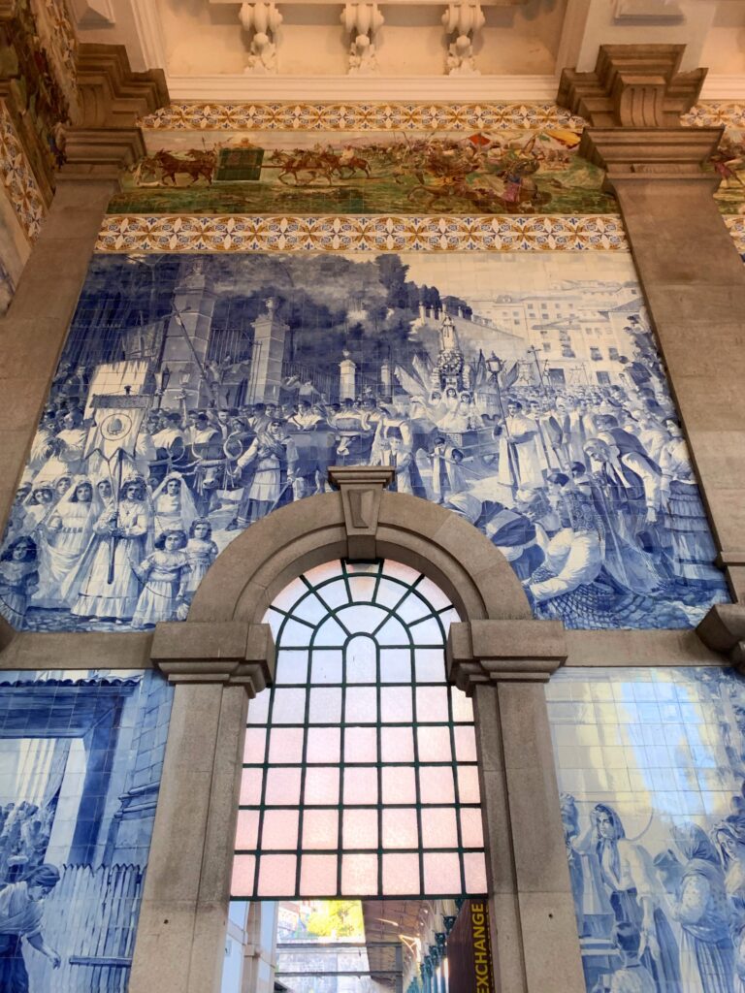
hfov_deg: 53.1
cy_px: 496
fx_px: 746
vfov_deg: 67.3
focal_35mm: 26
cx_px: 372
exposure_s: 1/50
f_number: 1.8
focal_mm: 4.25
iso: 250
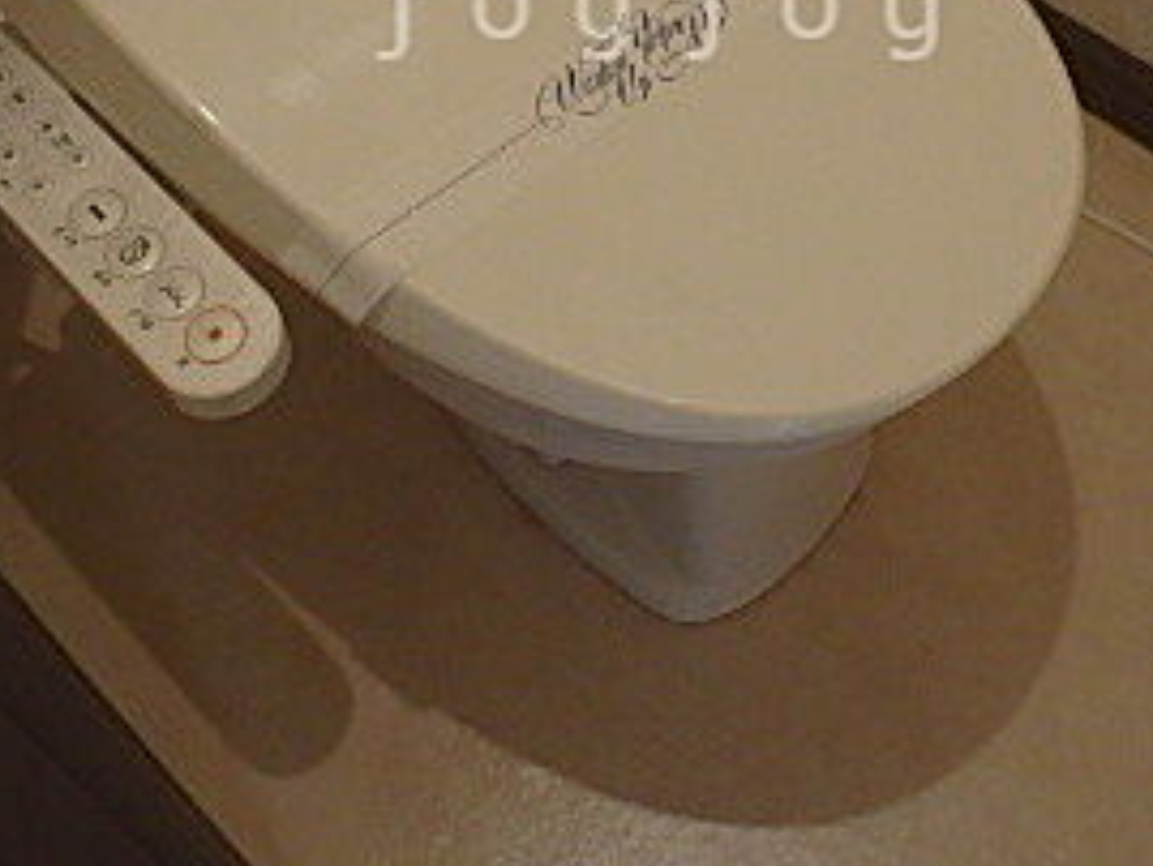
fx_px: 1666
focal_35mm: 50
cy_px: 9
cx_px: 669
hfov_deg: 38.1
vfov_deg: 27.5
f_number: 3.5
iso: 400
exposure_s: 1/30
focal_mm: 3.7
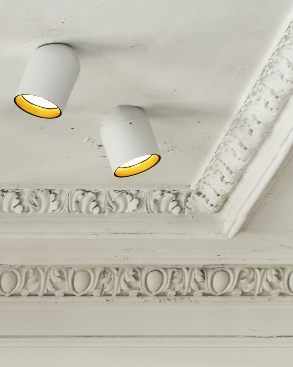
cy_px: 301
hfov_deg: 4.3
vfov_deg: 5.4
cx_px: 119
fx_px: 3914
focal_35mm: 361
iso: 250
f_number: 16
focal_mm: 176.6
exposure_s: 2.5
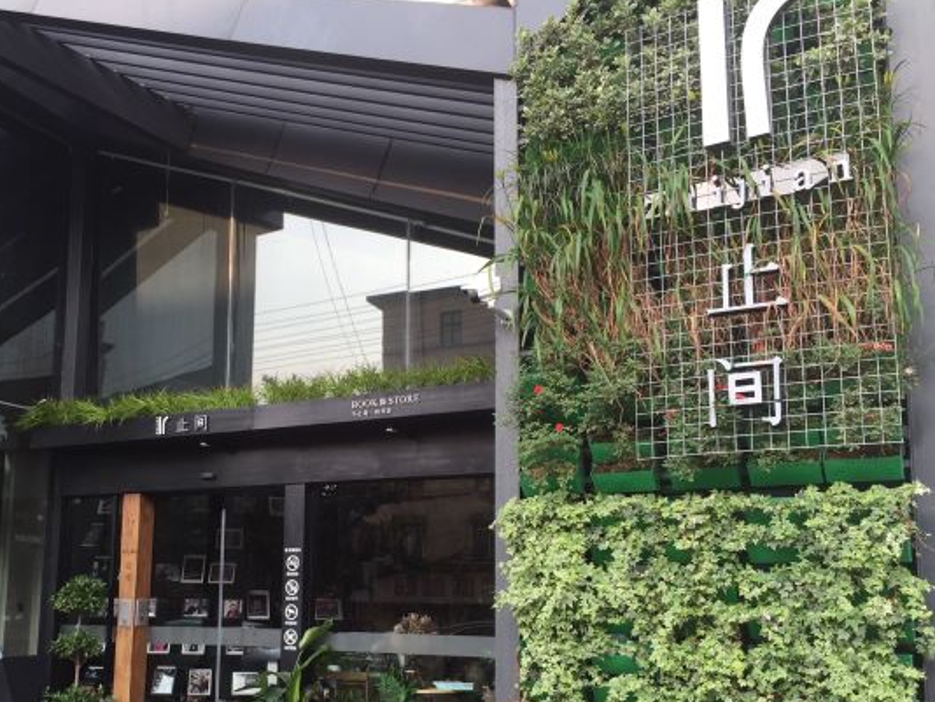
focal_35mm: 38
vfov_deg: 37.4
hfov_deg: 48.5
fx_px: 1027
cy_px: 453
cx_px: 348
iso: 32
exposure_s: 1/196
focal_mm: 4.15
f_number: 2.2
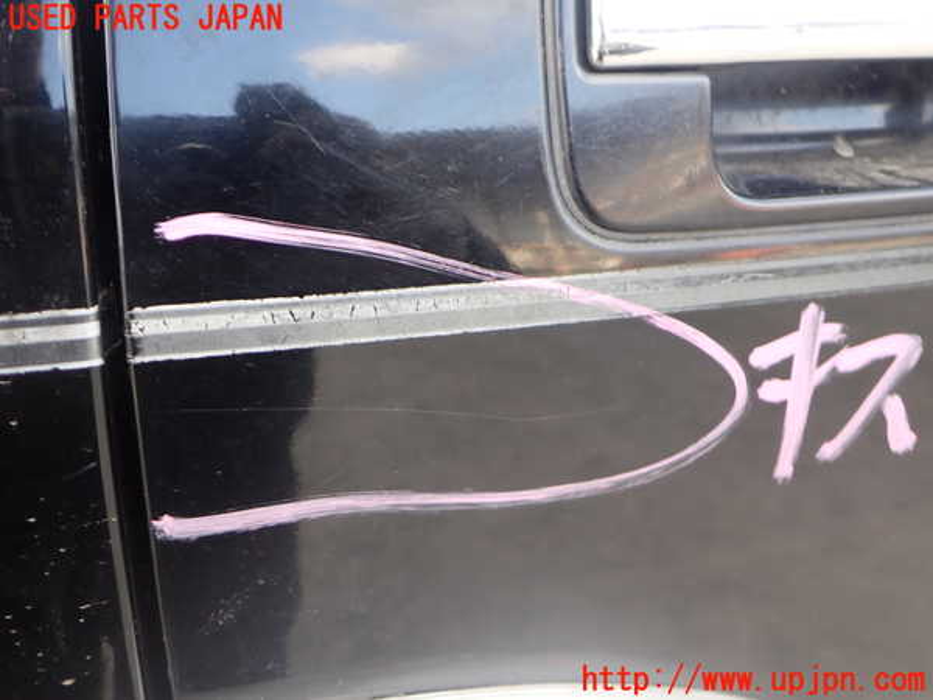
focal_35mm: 30
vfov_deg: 46.8
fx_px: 809
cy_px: 350
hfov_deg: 60.0
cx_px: 466
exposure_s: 1/125
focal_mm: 5.4
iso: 160
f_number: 2.3
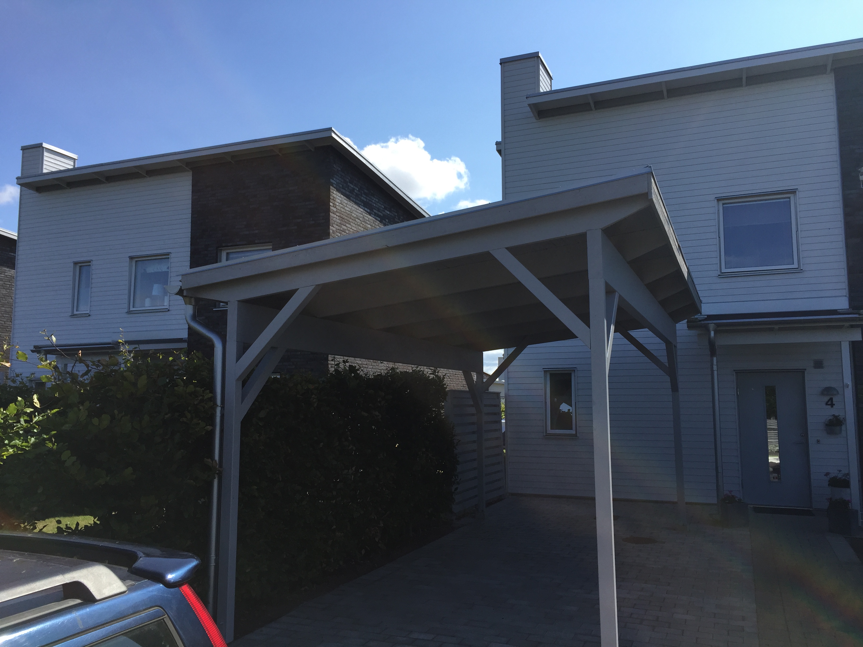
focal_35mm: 29
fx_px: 723
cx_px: 432
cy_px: 324
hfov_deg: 61.7
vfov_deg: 48.2
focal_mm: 4.15
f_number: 2.2
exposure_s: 1/1647
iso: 32
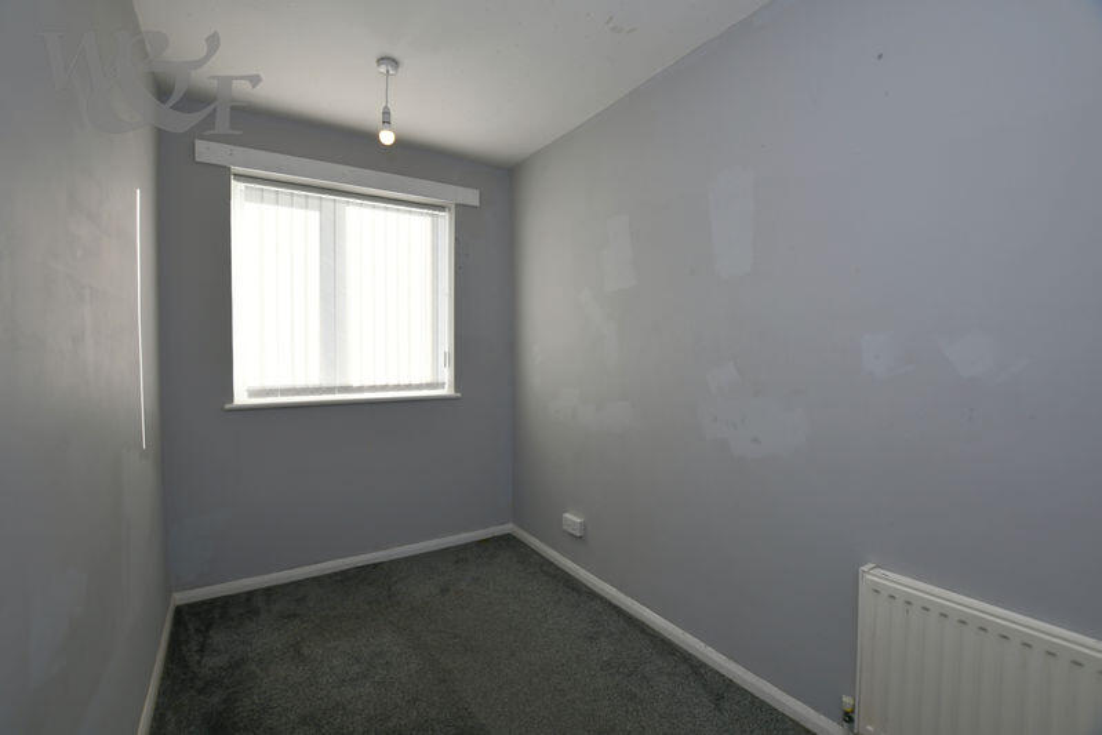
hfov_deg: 100.4
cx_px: 551
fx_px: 459
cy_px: 368
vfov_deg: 77.3
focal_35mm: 15
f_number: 5.6
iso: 100
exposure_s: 1/125
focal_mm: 10
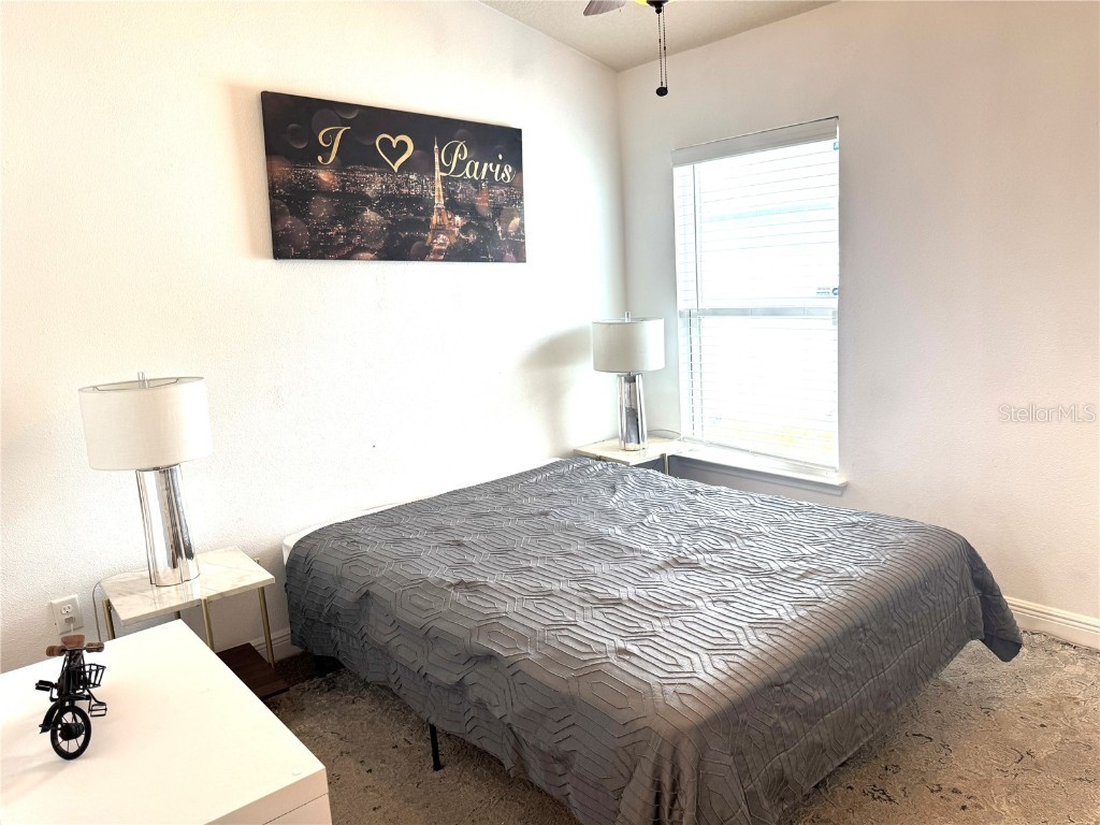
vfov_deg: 56.8
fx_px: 763
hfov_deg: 71.6
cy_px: 412
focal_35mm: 24
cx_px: 550
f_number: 1.78
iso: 80
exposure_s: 1/120
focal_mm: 6.76
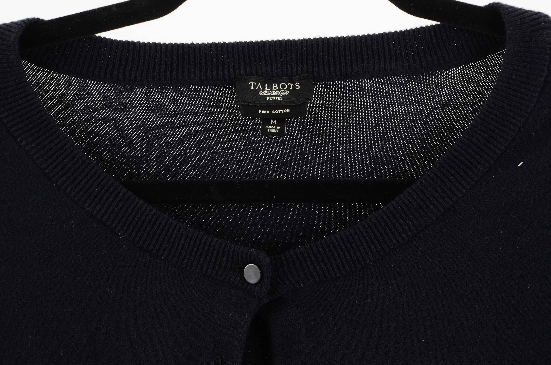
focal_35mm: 158
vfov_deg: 8.7
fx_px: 2406
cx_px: 276
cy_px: 182
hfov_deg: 13.1
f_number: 13
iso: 400
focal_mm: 105
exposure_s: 1/80
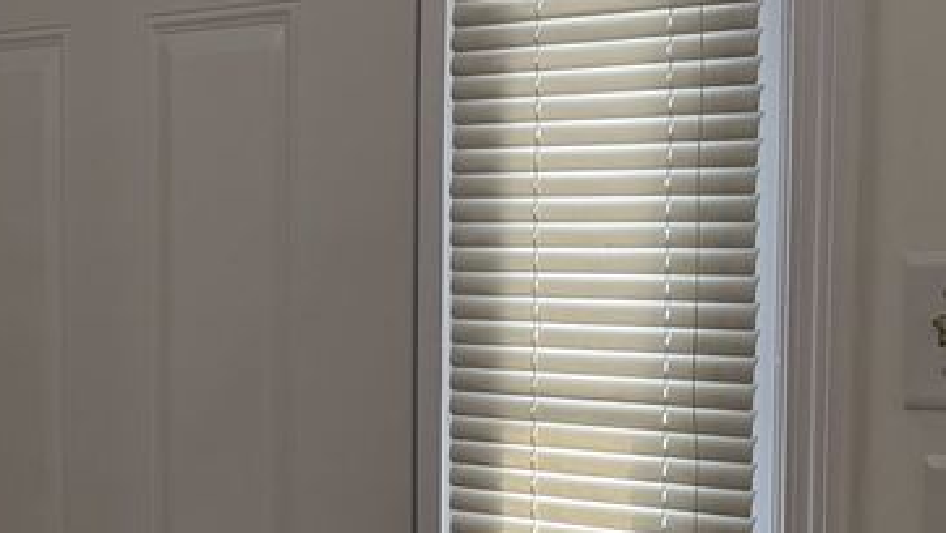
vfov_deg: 11.6
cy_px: 483
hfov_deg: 19.0
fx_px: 2610
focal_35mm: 104
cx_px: -285
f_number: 1.78
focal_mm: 6.76
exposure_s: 1/121
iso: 125
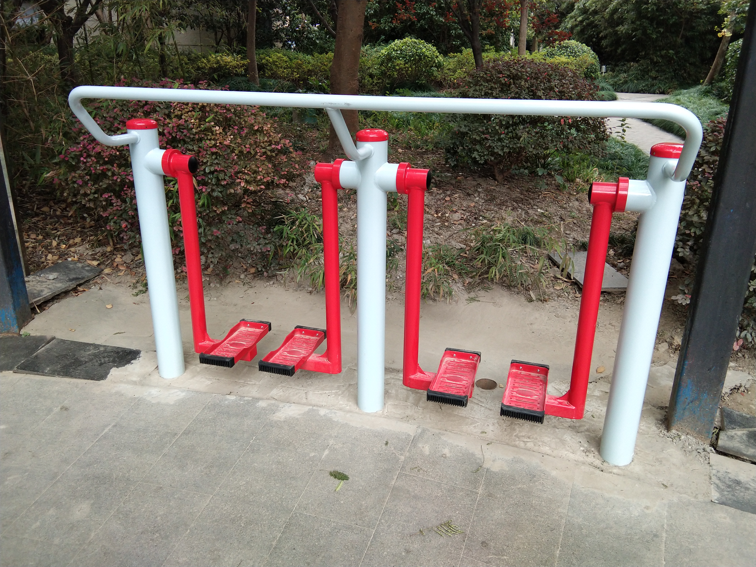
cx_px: 378
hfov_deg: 58.4
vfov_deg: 45.4
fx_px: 677
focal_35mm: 31
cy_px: 284
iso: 80
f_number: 2.2
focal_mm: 3.69
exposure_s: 1/100
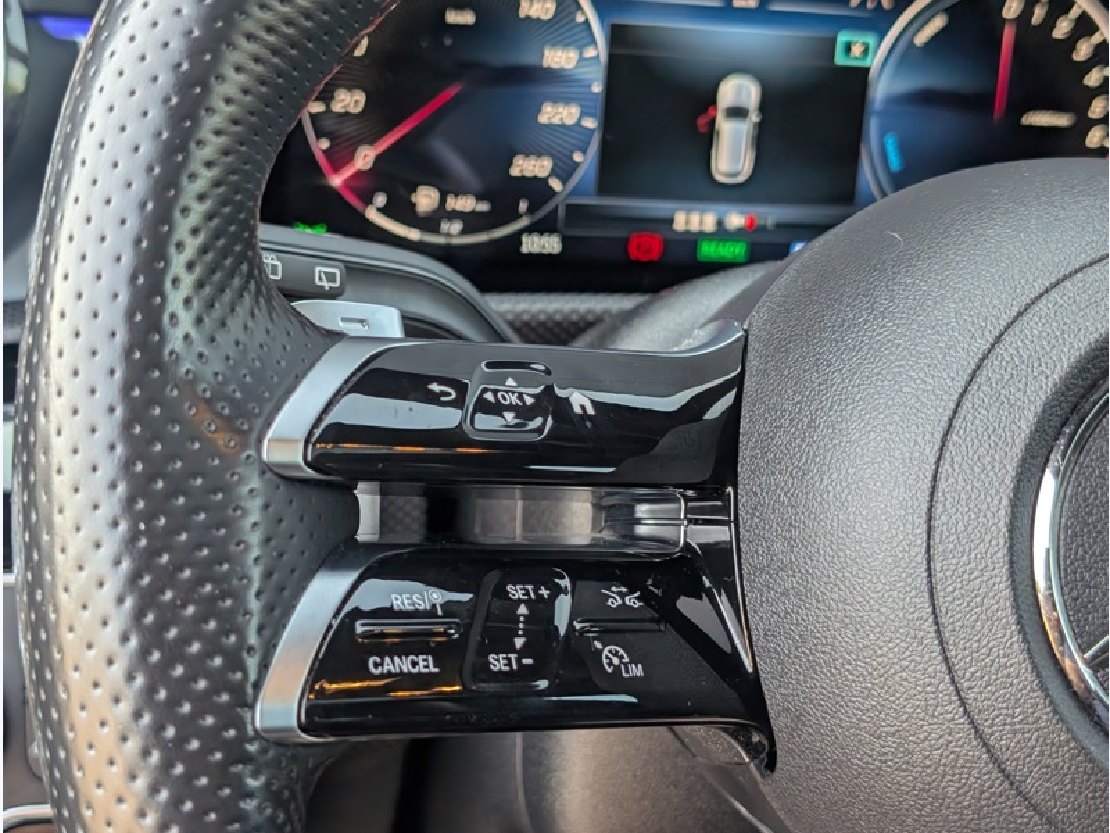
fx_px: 1571
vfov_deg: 29.7
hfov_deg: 38.9
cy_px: 416
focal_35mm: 49
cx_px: 555
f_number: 1.68
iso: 255
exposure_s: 1/510
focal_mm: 6.9
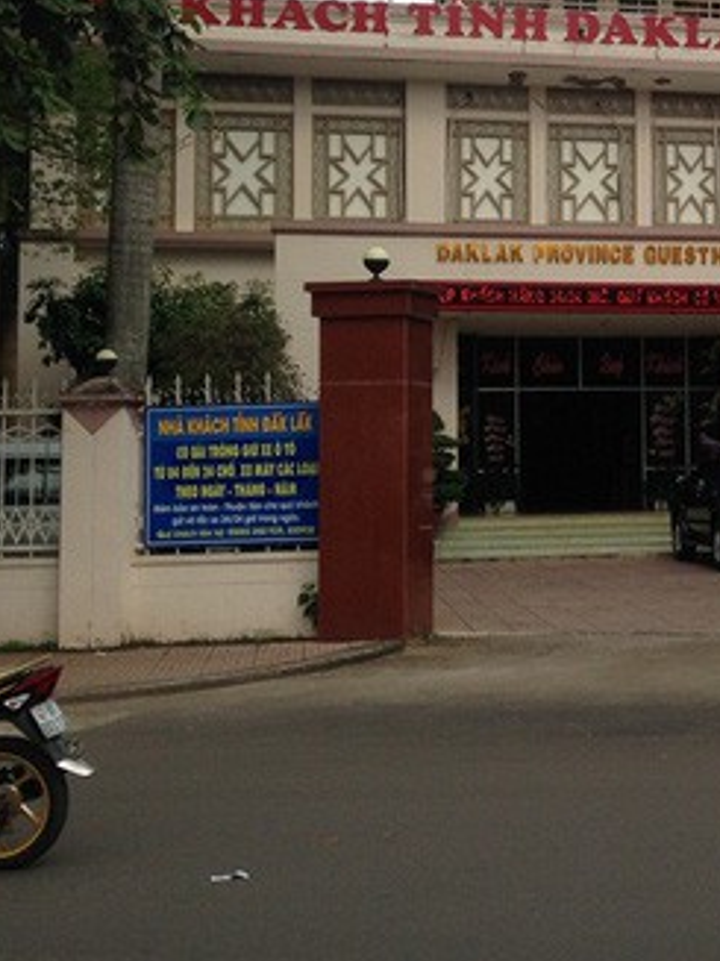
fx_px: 1915
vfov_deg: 28.0
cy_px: 304
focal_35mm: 69
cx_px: 779
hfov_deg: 20.4
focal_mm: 4.12
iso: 50
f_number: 2.4
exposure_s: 1/1355
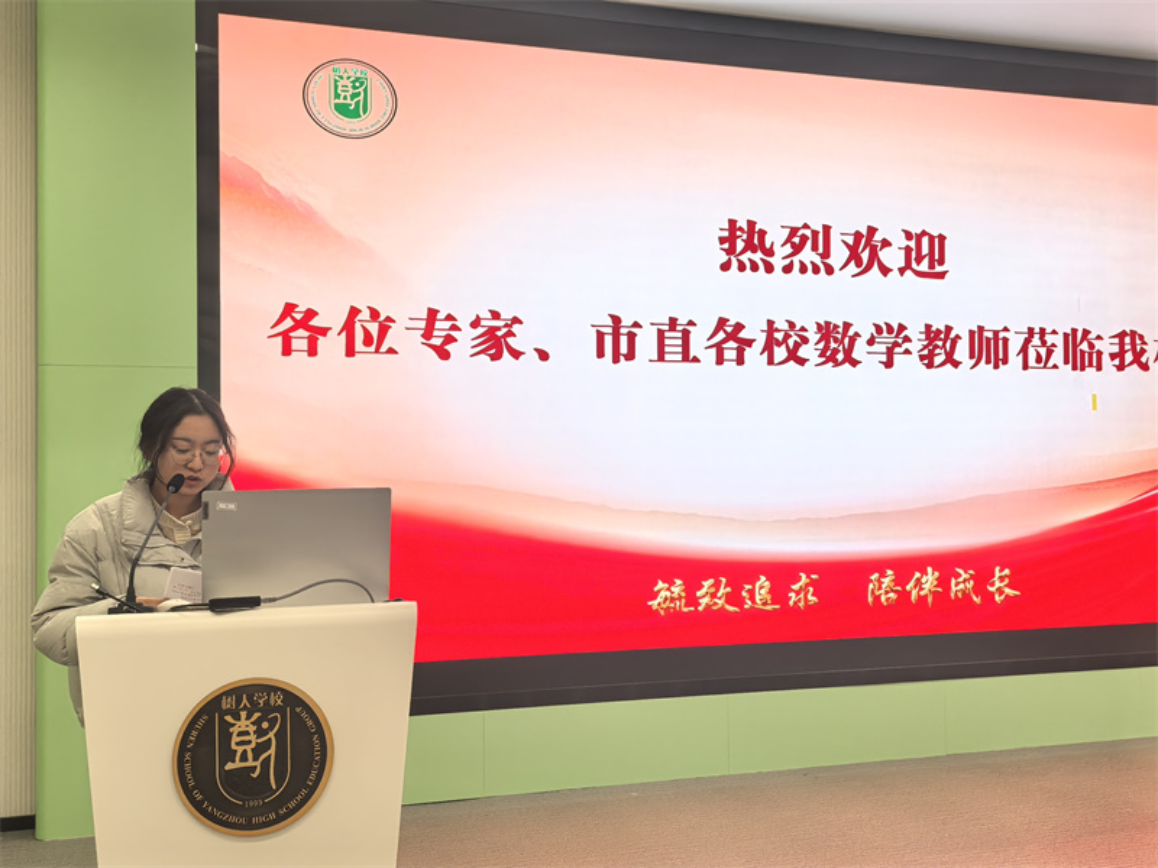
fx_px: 1271
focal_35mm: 38
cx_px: 579
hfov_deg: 49.0
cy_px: 434
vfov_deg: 37.7
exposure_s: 1/40
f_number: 4
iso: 500
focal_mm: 5.75
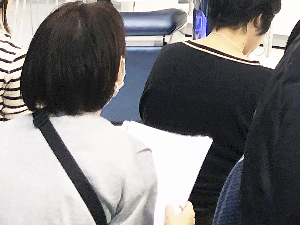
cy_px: -223
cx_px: 417
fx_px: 1144
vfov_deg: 10.4
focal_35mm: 132
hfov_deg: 14.2
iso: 32
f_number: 1.8
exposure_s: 1/33
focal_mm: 3.99
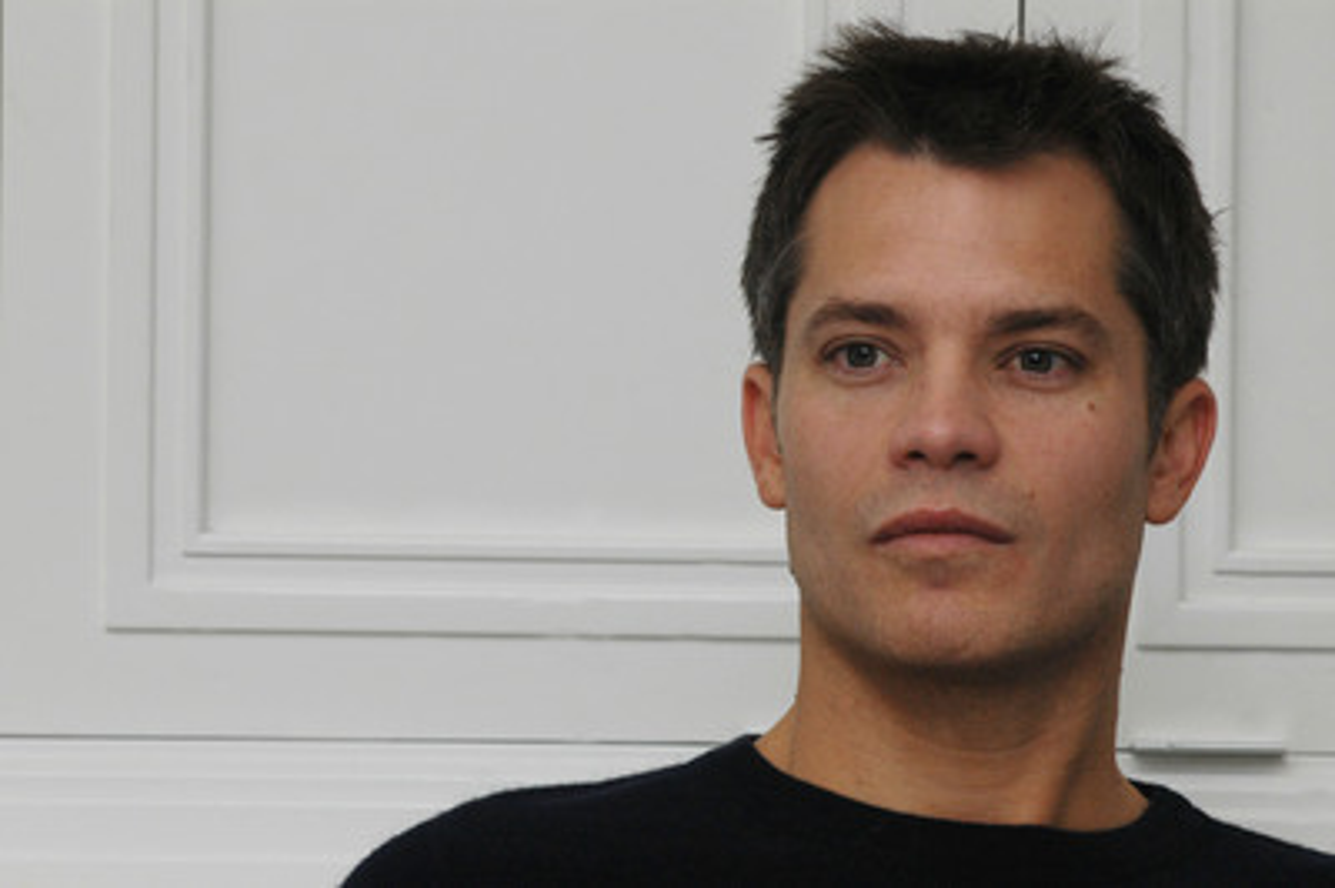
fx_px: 6947
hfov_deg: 11.0
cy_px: 444
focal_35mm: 188
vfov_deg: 7.3
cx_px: 668
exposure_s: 1/320
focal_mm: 125
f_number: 11
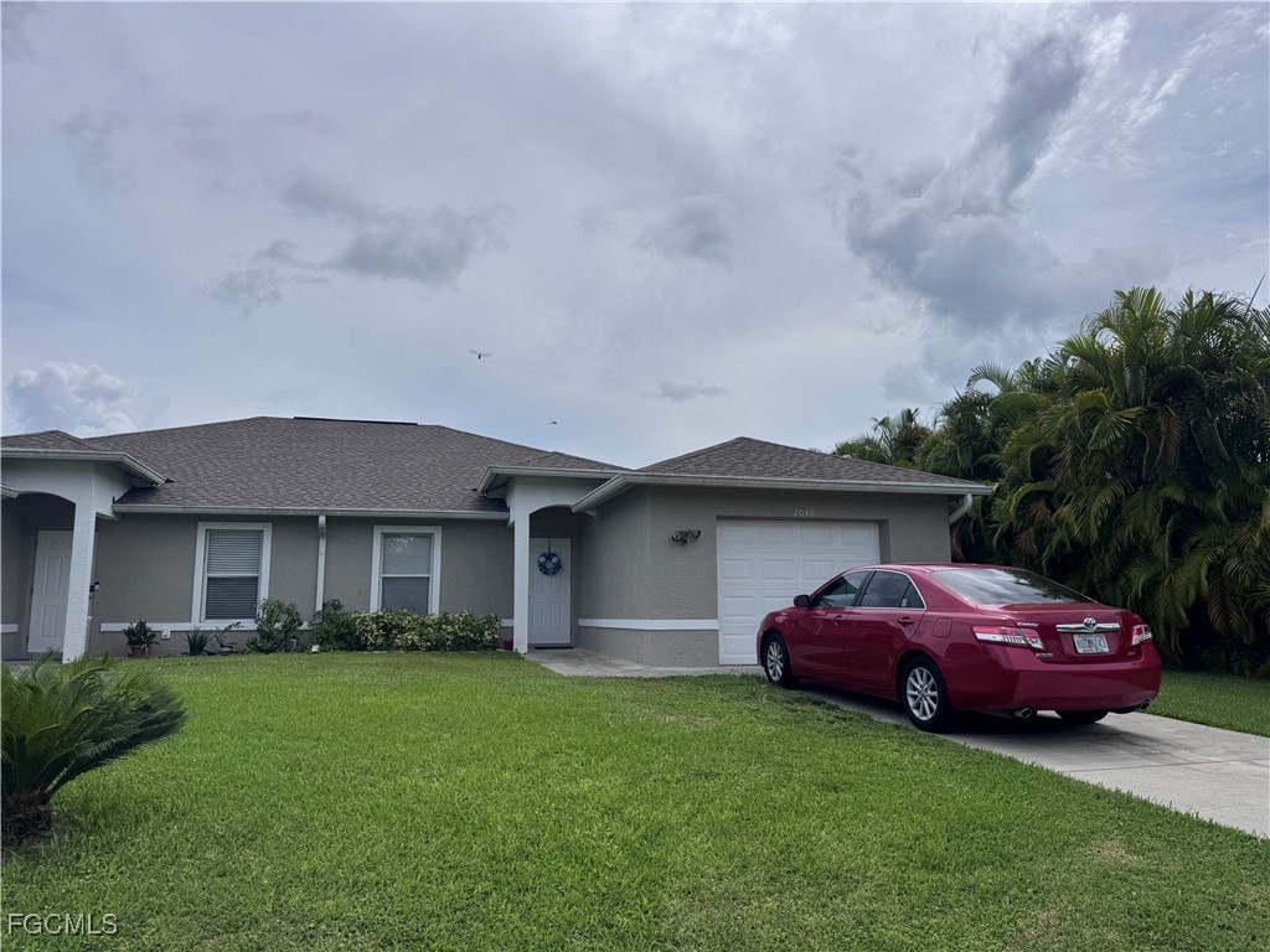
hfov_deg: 71.6
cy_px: 476
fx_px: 881
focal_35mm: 24
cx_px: 635
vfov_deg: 56.8
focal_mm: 6.76
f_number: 1.78
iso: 80
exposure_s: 1/12346
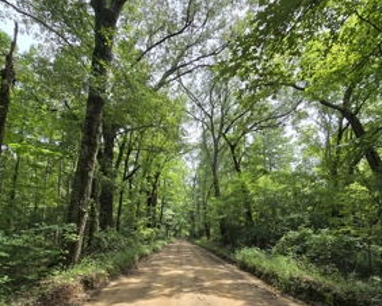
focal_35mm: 18
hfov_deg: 86.3
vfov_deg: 72.7
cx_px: 186
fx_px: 204
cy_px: 190
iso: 50
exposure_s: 1/405
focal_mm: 2.2
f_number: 2.2
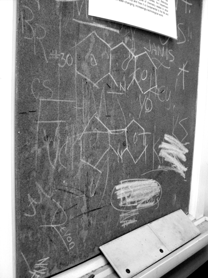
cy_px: 139
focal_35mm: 38
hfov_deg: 37.7
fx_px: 304
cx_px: 104
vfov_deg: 49.0
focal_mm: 6.3
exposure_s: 1/15
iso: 200
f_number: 2.8
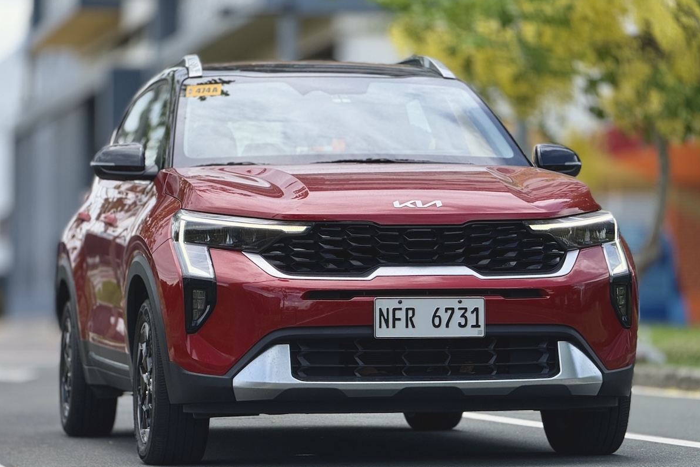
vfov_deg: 10.9
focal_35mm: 126
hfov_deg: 16.3
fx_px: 2449
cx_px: 353
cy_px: 240
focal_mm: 15.66
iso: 50
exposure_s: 1/891
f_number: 2.8
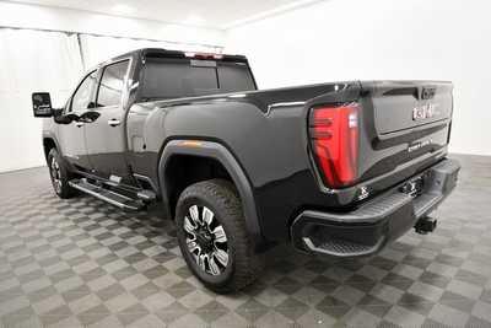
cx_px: 246
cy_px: 164
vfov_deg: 57.3
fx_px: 300
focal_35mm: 22
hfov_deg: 78.6
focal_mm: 15
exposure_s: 1/125
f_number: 5.3
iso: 1800
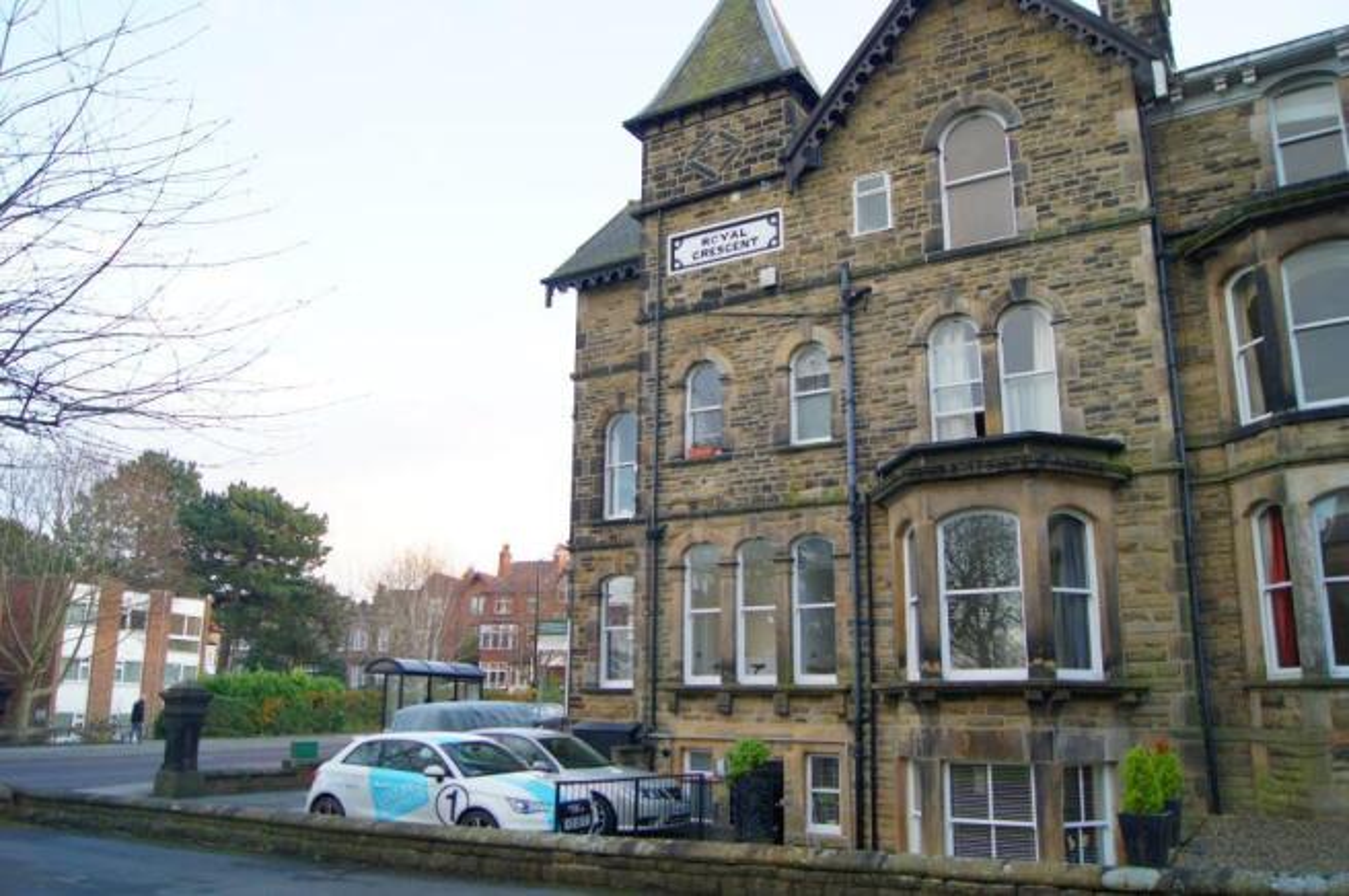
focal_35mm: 27
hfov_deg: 67.4
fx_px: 1011
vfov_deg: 47.8
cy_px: 448
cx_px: 674
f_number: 3.5
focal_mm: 18
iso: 200
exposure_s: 1/160
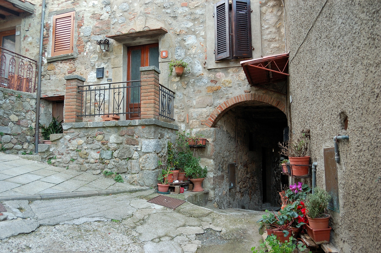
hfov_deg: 67.4
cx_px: 190
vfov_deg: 47.9
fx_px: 286
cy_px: 126
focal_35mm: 27
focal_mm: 18
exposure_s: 1/25
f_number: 4.5
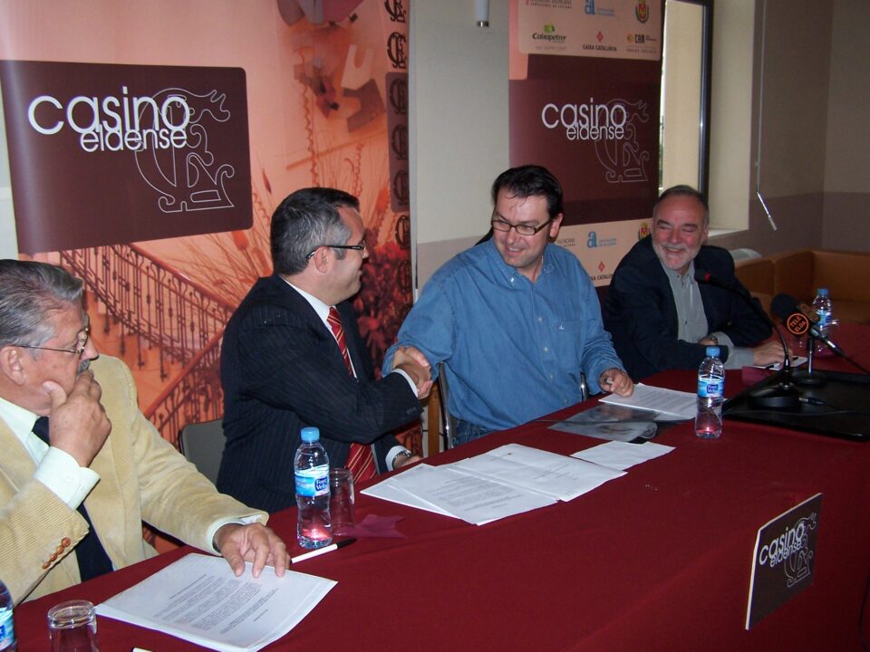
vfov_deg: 37.7
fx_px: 955
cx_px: 435
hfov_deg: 49.0
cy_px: 326
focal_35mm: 38
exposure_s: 1/60
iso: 140
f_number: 2.8
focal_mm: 6.3
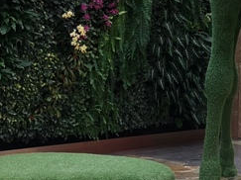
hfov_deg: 21.2
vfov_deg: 16.2
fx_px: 619
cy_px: -9
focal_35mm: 89
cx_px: 246
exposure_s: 1/33.3
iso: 320
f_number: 1.8
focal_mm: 3.95
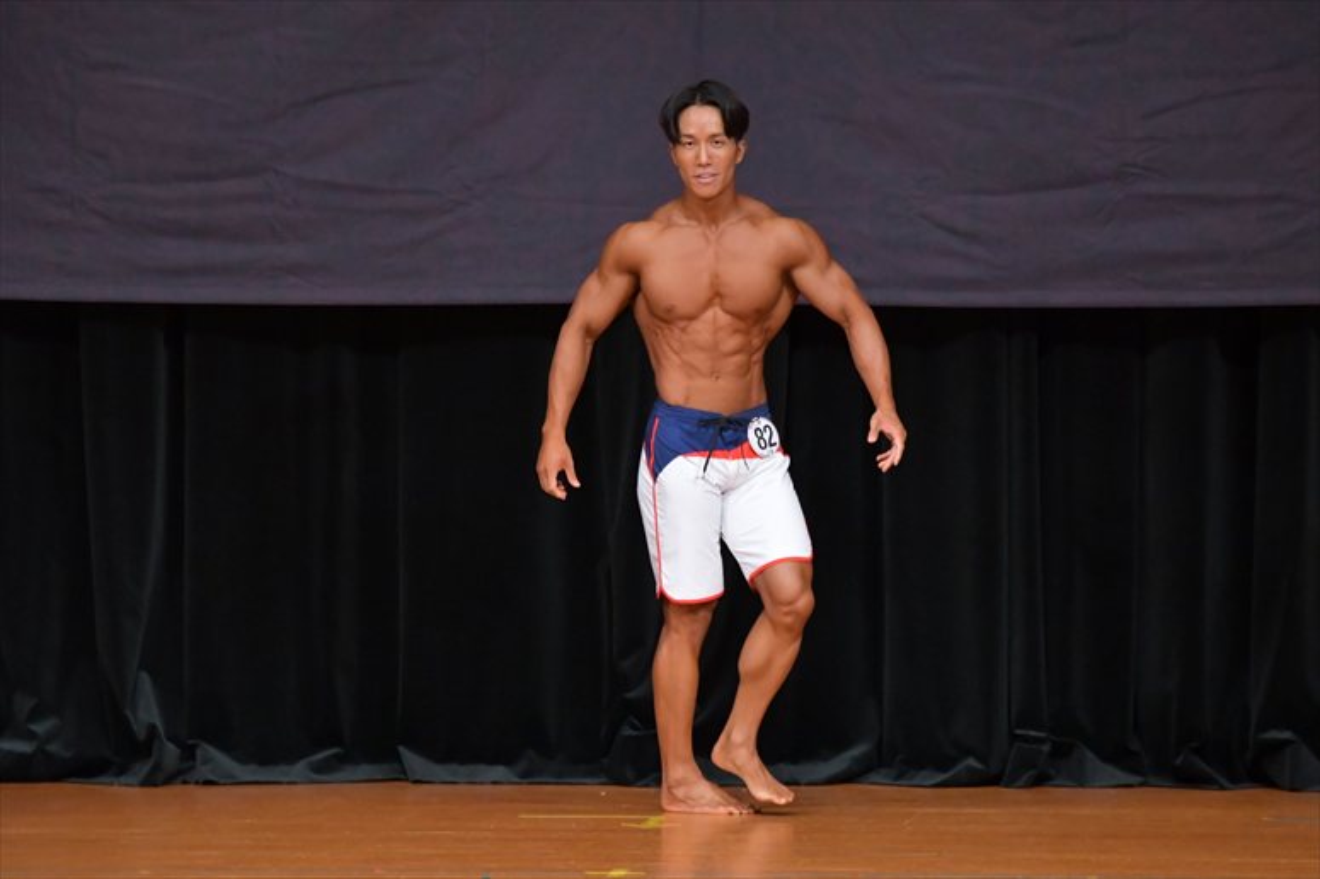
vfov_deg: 4.4
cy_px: 440
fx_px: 11545
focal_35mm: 315
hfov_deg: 6.5
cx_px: 660
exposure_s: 1/400
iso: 5000
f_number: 5.6
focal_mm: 210
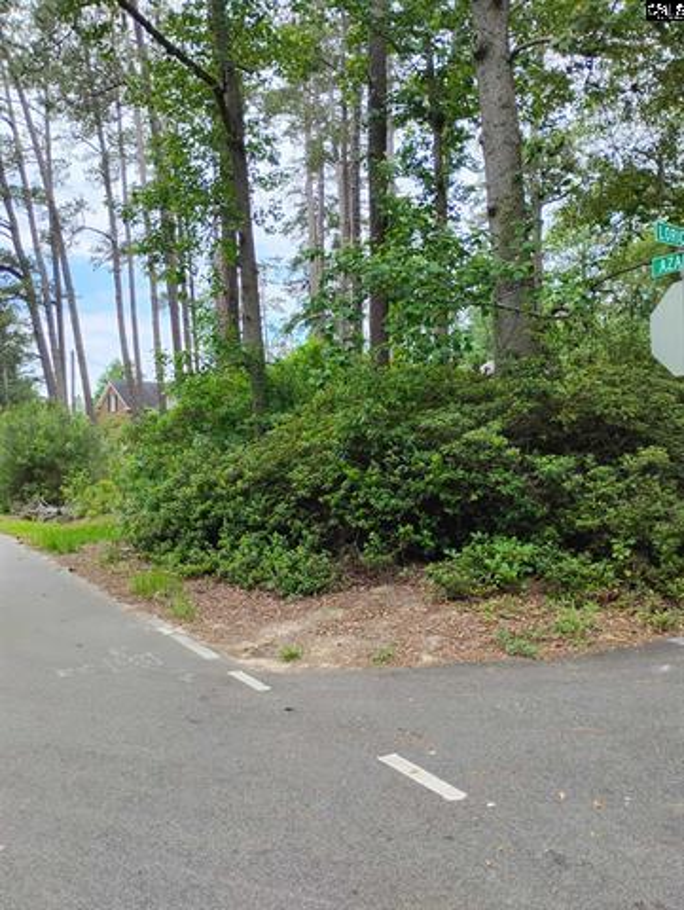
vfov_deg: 63.4
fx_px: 736
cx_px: 342
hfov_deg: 49.8
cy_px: 455
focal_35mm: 28
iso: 100
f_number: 1.8
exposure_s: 1/234
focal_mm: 4.26
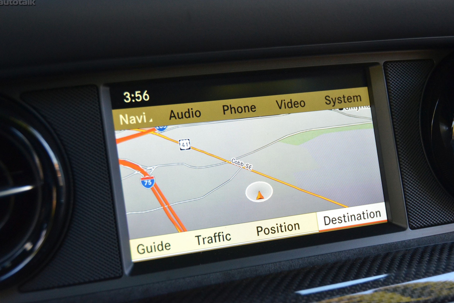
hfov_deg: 30.1
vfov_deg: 20.3
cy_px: 151
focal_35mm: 67
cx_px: 225
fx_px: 845
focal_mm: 44
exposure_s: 1/200
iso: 1600
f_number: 4.5
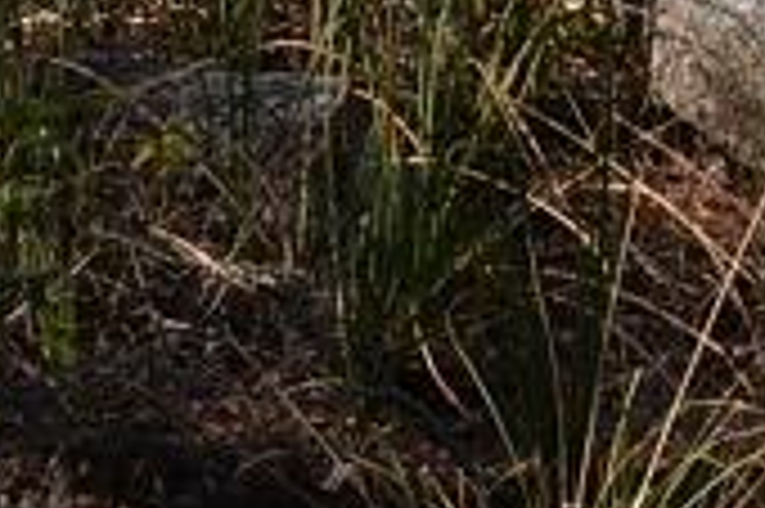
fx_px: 3736
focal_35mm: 176
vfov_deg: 7.0
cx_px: 934
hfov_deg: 11.4
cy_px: -982
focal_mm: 18
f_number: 8
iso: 140
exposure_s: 1/250
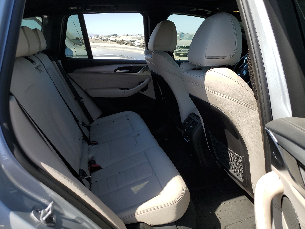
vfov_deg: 53.1
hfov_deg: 67.3
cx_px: 152
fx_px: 229
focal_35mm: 26
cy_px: 114
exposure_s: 1/1429
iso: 50
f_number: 1.5
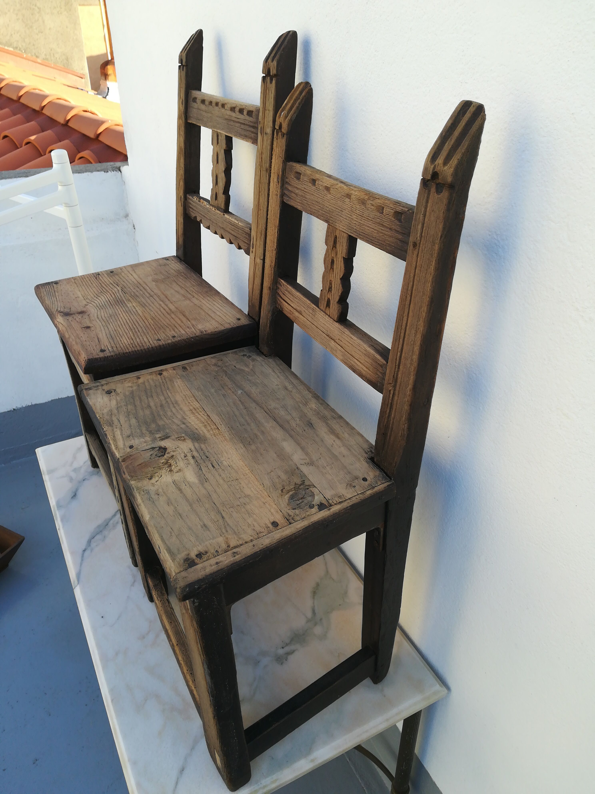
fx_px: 596
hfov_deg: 53.1
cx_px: 298
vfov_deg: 67.3
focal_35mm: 26
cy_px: 397
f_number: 2.2
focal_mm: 3.83
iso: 50
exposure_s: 1/235
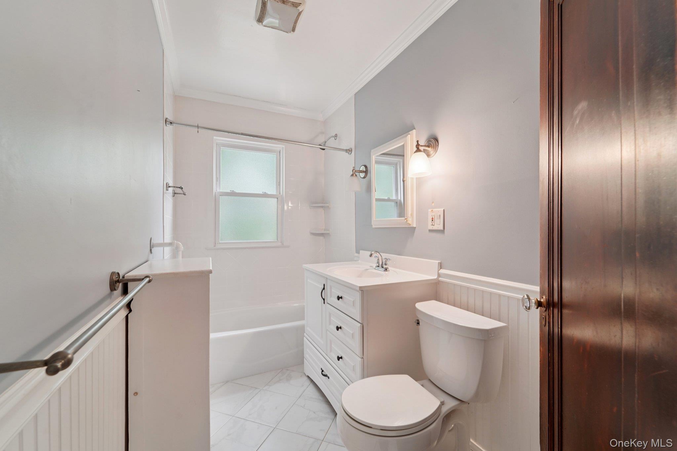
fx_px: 263
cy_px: 226
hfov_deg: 104.3
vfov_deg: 81.2
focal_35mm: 14
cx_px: 338
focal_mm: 14
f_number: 8
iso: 400
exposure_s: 1/13
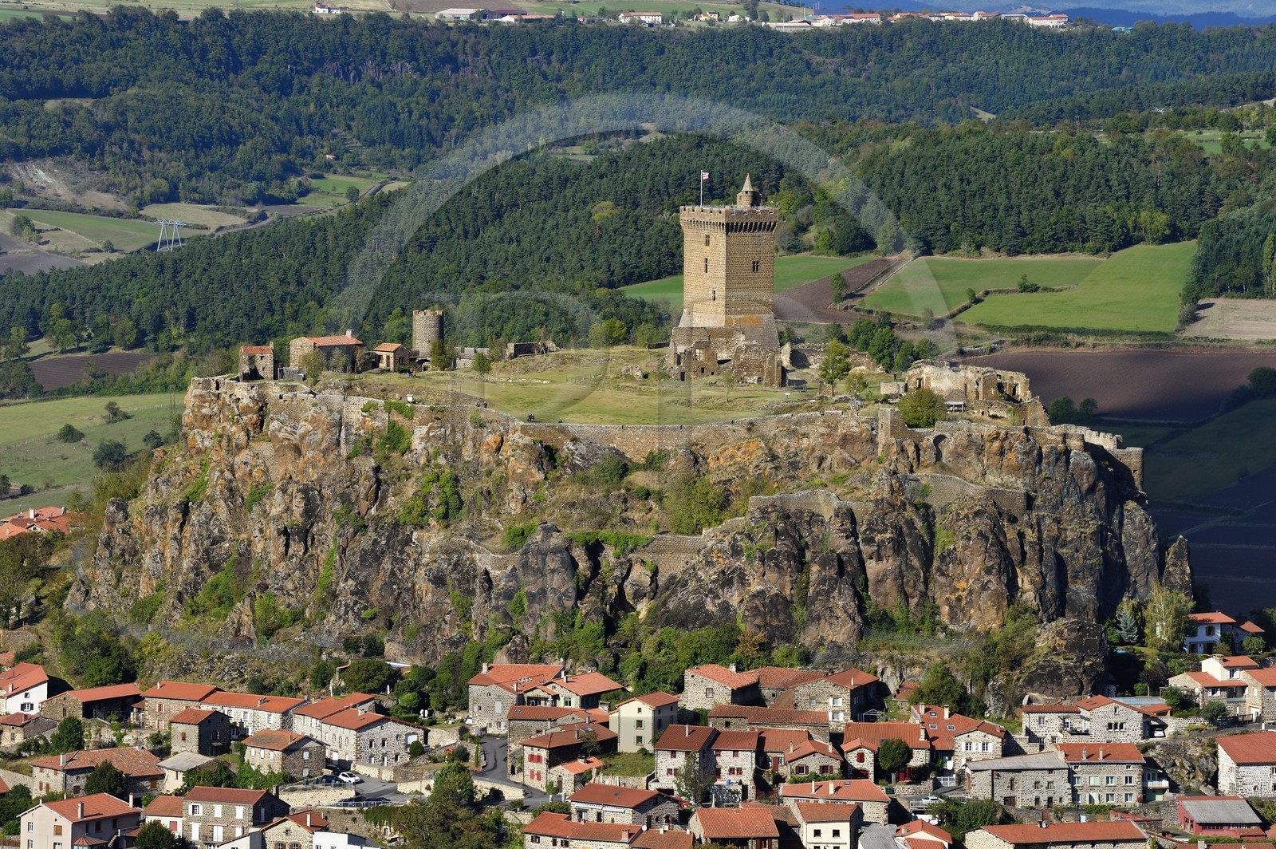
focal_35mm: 180
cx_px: 638
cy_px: 424
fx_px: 6375
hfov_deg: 11.4
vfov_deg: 7.6
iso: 200
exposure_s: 1/250
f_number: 11
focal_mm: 180
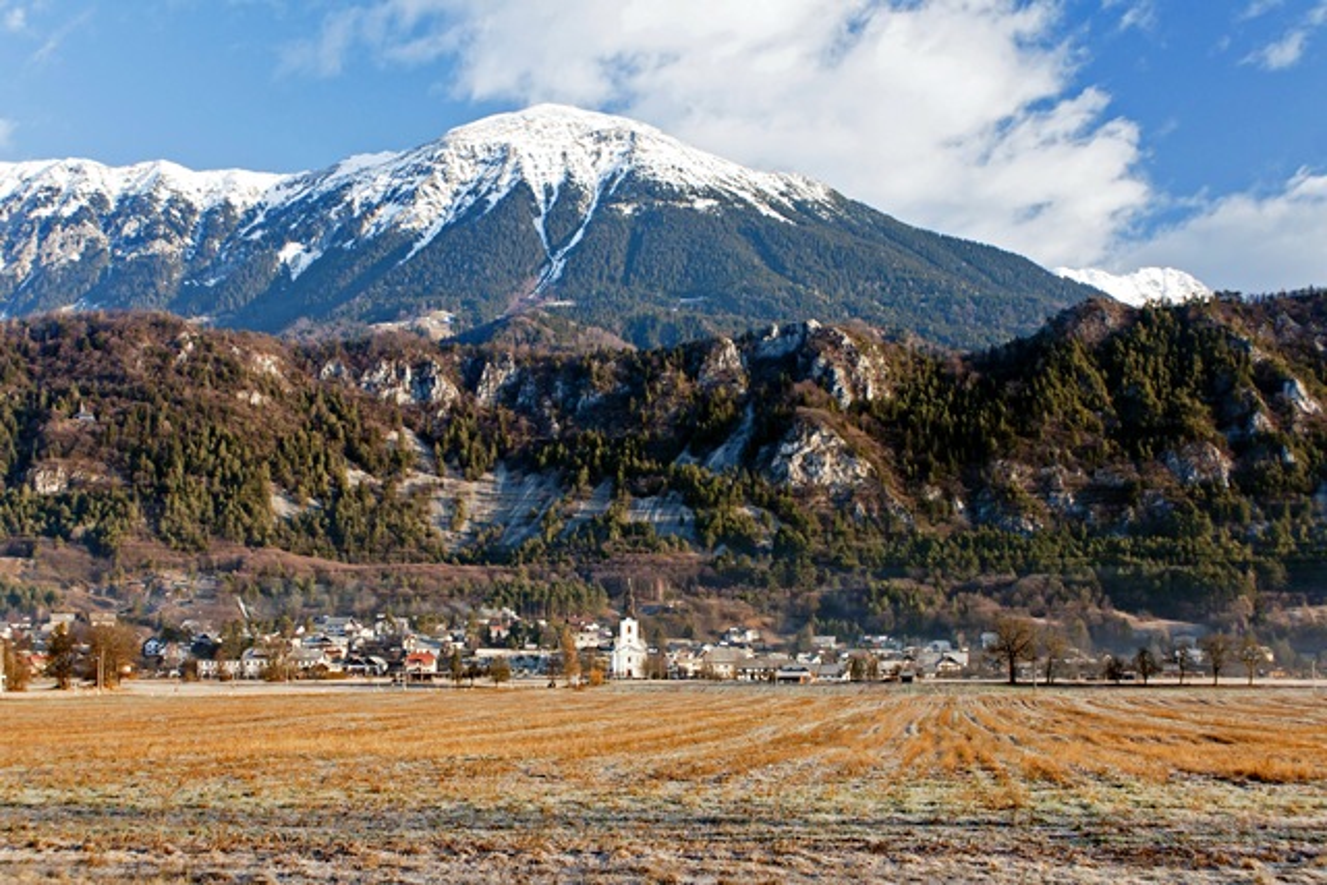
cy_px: 442
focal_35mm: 52
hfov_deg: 37.8
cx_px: 664
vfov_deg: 25.8
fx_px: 1936
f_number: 8
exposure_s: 1/100
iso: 200
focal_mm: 35
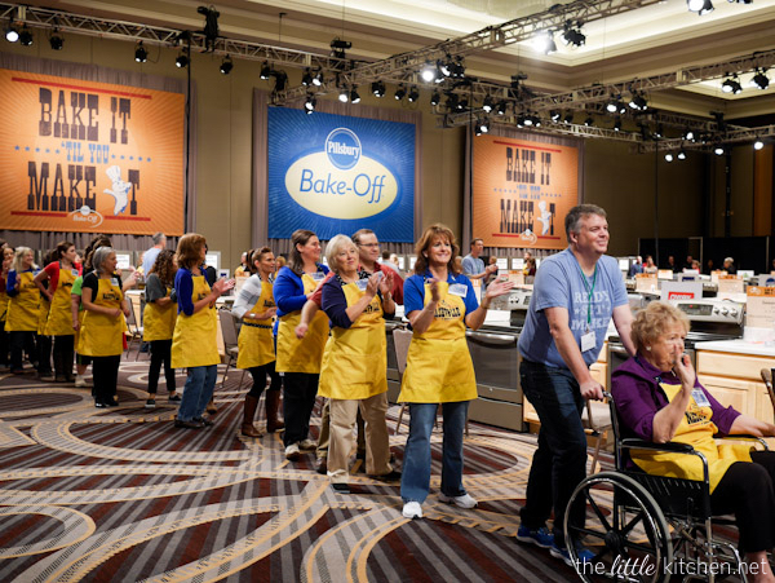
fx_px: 896
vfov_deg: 36.0
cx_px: 388
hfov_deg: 46.8
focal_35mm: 40
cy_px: 292
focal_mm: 20
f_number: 2.8
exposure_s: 1/60
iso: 250
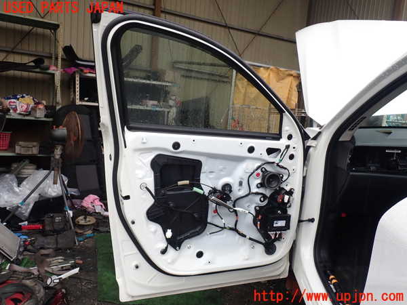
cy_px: 152
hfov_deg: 60.0
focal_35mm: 30
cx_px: 204
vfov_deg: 46.8
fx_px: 353
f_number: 3.2
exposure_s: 1/80
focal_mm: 5.4
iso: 100
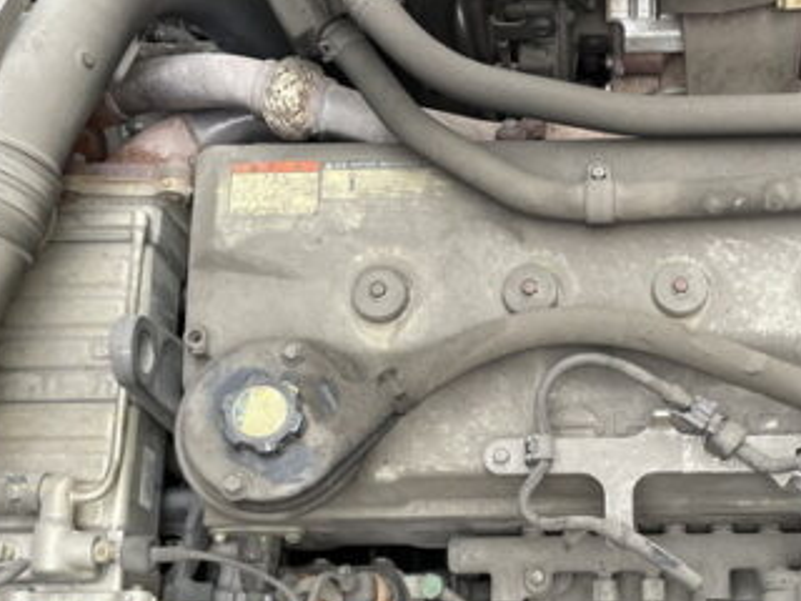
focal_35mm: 52
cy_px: 433
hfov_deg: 36.2
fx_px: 1203
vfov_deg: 27.7
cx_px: 566
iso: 125
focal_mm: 4.2
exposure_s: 1/121
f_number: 1.6
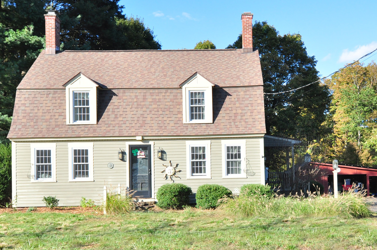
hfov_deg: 51.7
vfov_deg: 35.9
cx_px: 220
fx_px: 387
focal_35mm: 37
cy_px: 131
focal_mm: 20
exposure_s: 1/320
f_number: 8
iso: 400
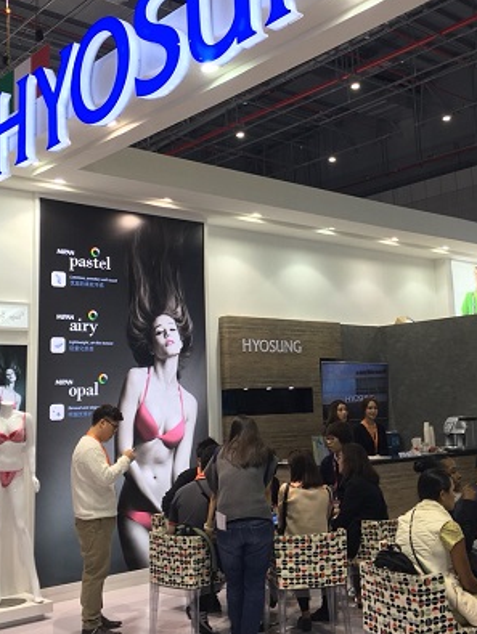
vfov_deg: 42.8
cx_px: 262
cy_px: 268
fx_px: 807
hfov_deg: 32.9
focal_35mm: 44
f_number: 2.2
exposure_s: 1/33
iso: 25
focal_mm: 4.15
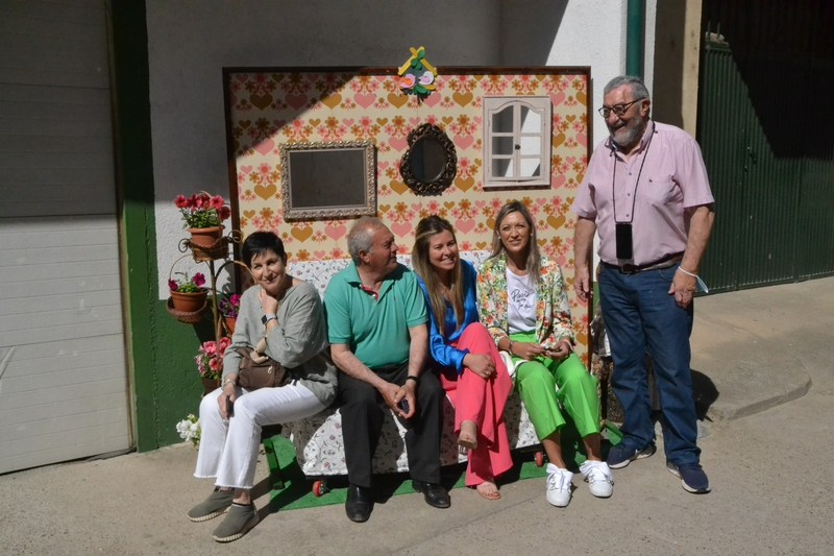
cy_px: 278
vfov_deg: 40.0
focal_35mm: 33
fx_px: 764
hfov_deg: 57.2
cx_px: 417
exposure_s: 1/1600
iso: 3200
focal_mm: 22
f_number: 22
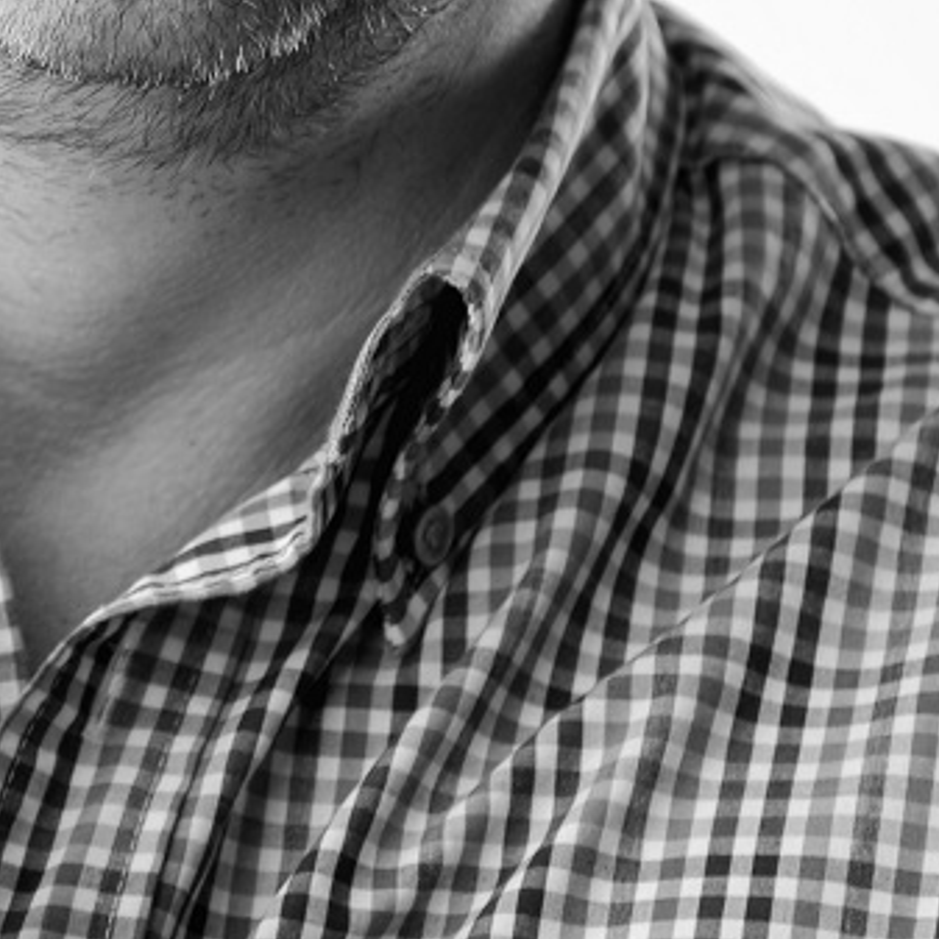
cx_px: 70
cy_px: -93
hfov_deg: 3.2
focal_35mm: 547
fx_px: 16787
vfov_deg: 3.2
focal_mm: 170
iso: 100
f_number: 7.1
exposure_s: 1/80
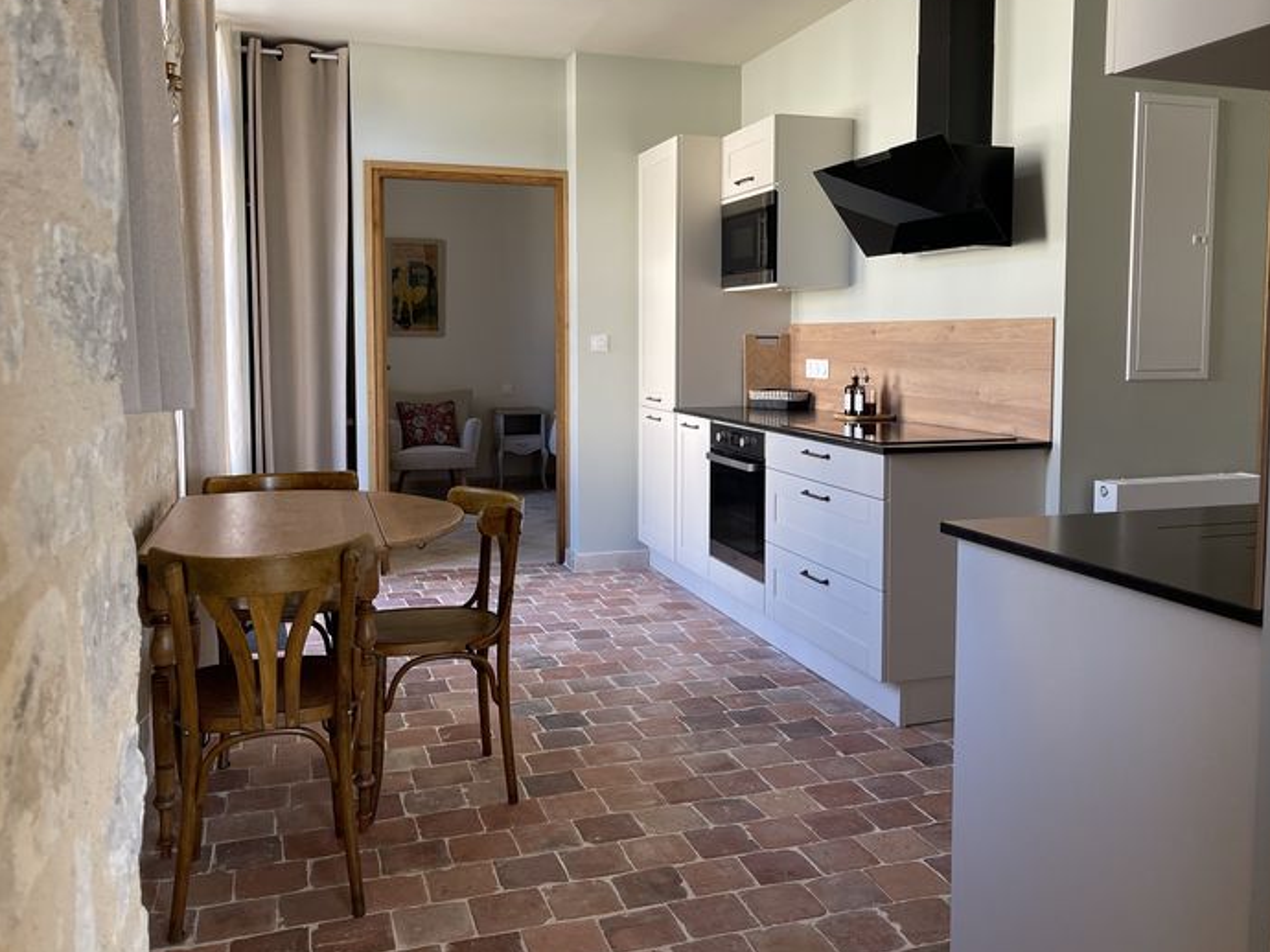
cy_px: 407
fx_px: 1064
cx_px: 672
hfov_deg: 61.6
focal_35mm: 29
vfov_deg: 48.1
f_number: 1.6
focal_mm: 5.1
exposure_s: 1/114
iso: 125
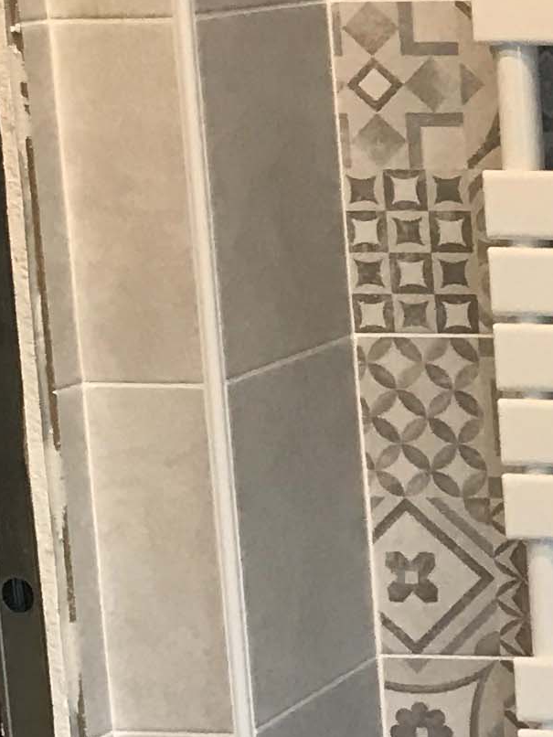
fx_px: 2980
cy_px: 464
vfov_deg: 14.1
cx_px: 1246
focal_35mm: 140
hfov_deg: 9.6
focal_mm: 3.99
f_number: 1.8
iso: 32
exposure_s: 1/33
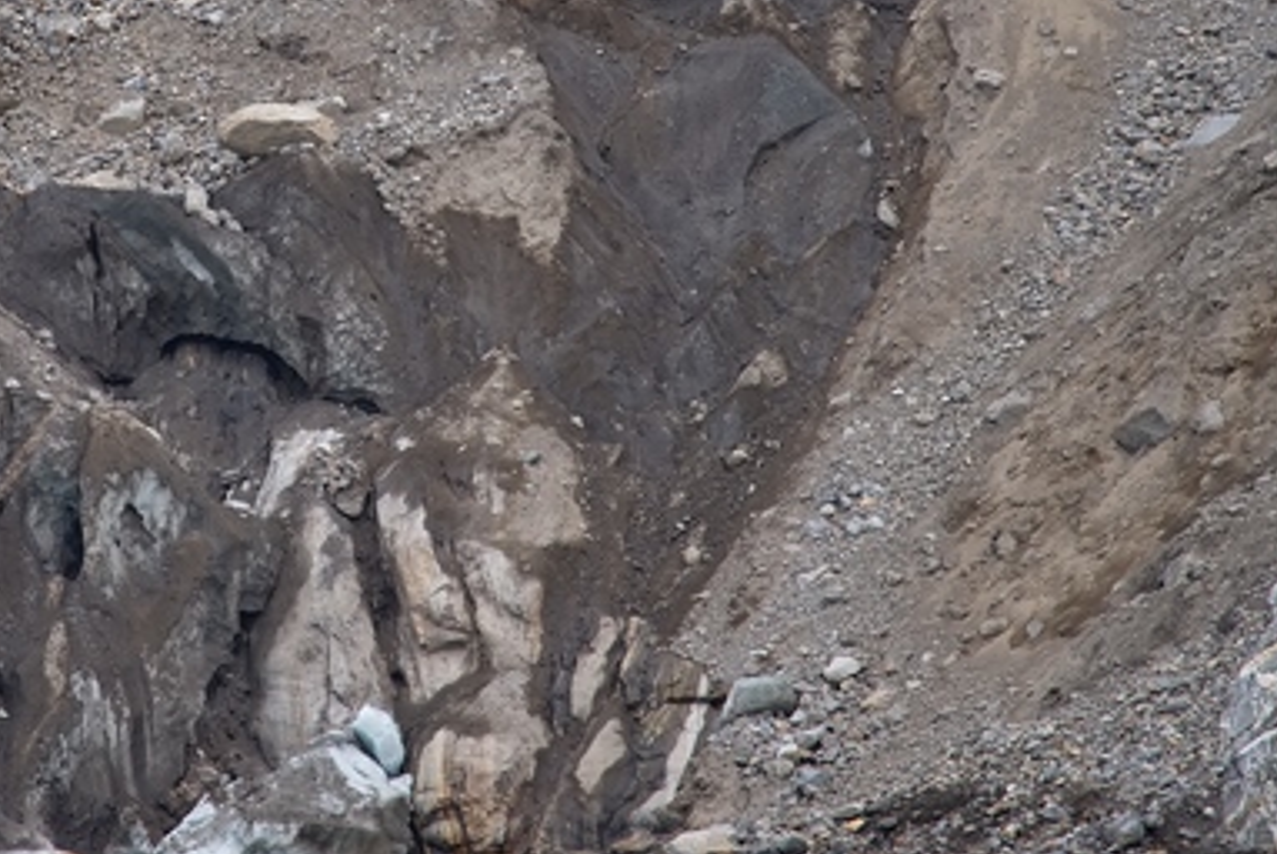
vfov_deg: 3.4
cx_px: 253
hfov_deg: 5.1
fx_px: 14235
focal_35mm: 401
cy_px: 53
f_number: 4
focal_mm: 120
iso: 140
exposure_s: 1/250
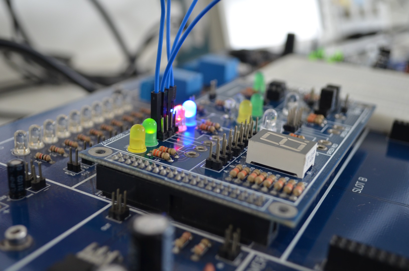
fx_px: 510
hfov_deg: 43.7
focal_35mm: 45
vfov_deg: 29.7
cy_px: 136
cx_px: 204
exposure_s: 1/60
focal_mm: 30
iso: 400
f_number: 4.5
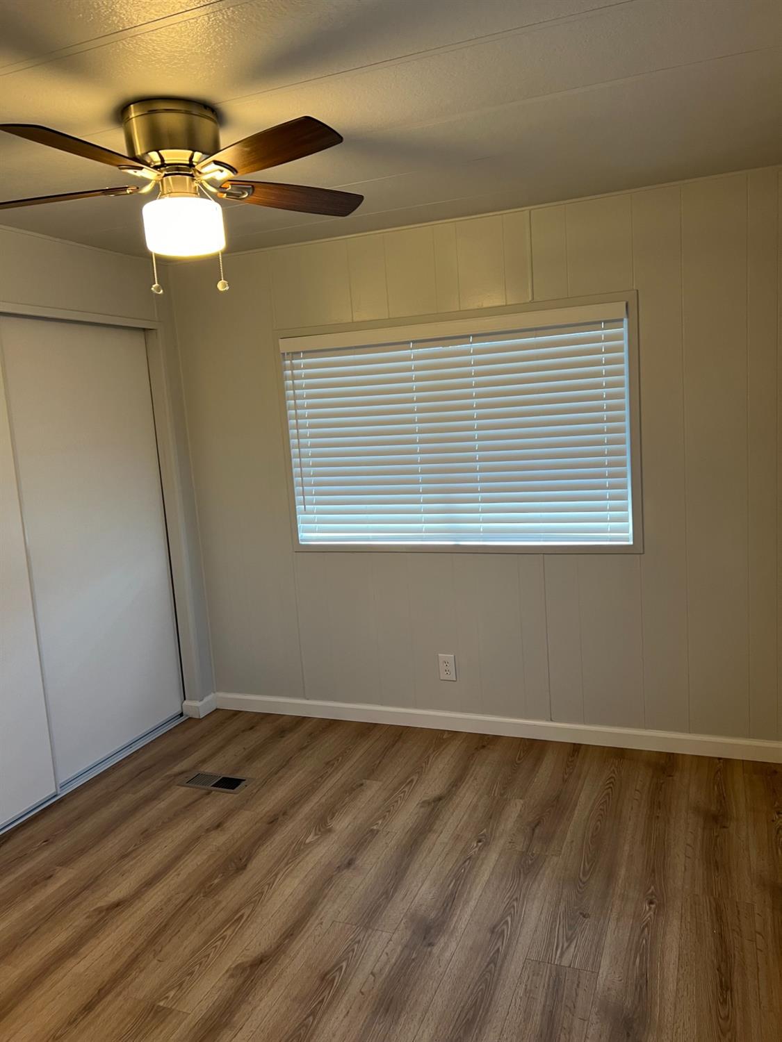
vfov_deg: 67.3
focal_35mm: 26
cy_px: 521
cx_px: 391
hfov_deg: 53.1
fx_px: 783
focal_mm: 5.7
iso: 100
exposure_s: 1/60
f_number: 1.5
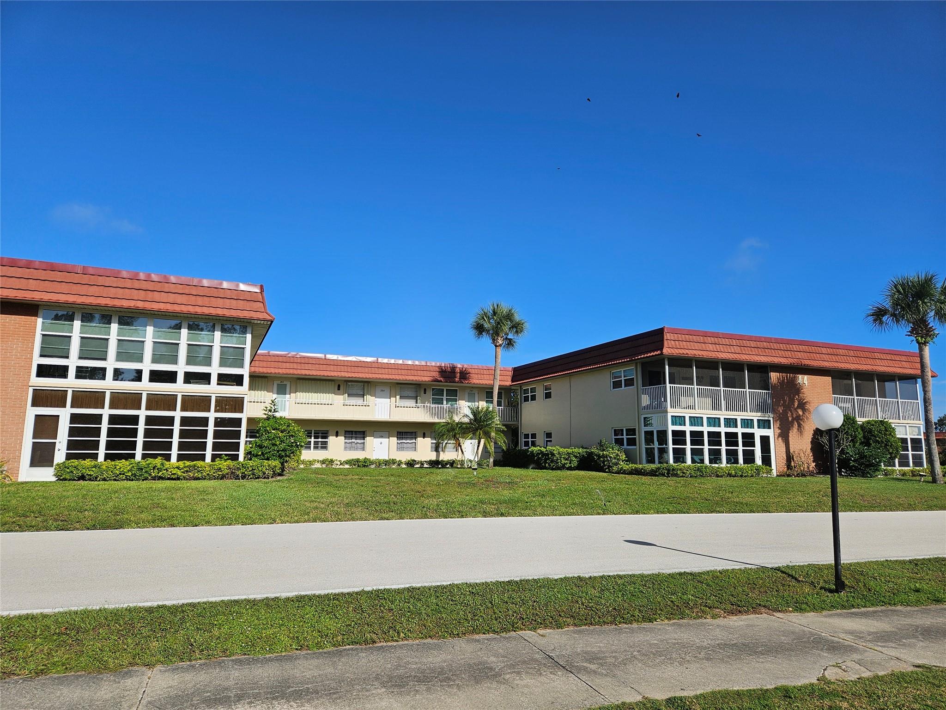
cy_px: 355
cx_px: 473
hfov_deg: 73.9
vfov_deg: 58.9
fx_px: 629
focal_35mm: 23
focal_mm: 5.4
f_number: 1.8
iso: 25
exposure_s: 1/3255
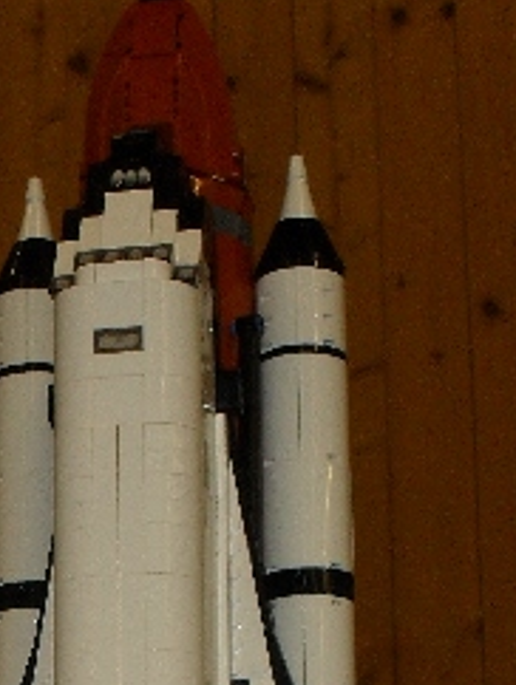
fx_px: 2063
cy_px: 750
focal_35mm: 104
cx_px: -45
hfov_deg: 14.0
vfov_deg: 18.2
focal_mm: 7.5
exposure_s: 1/45
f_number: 3.6
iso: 200
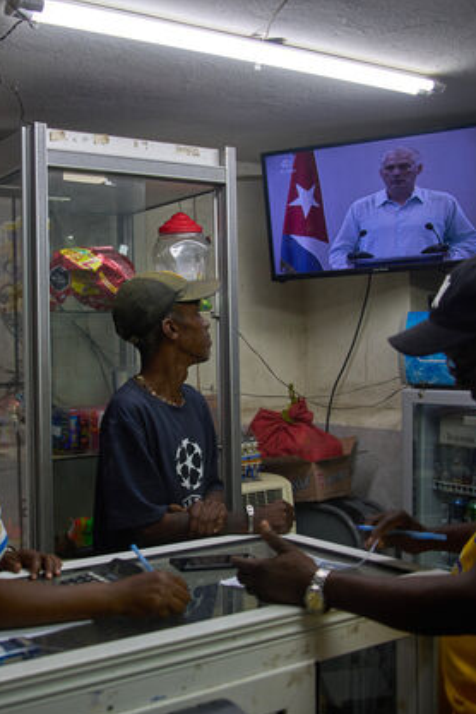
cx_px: 118
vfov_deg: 45.4
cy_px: 361
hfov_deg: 30.7
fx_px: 853
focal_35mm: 43
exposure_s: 1/125
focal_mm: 28
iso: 100
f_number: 2.8
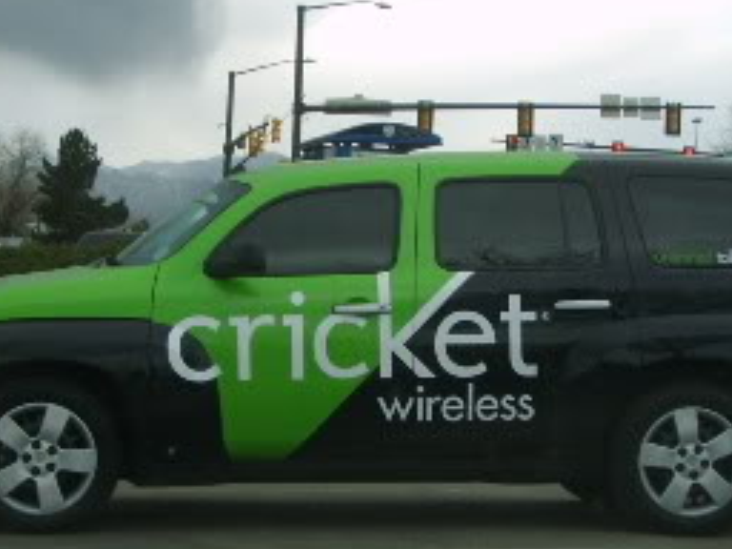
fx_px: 2749
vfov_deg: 11.4
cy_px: 349
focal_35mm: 130
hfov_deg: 15.2
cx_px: 420
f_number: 3.3
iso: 50
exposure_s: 1/180
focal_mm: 8.7
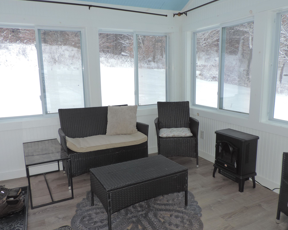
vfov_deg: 53.2
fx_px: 230
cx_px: 142
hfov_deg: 64.1
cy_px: 114
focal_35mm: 27
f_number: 3
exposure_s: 1/100
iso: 80
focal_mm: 4.3
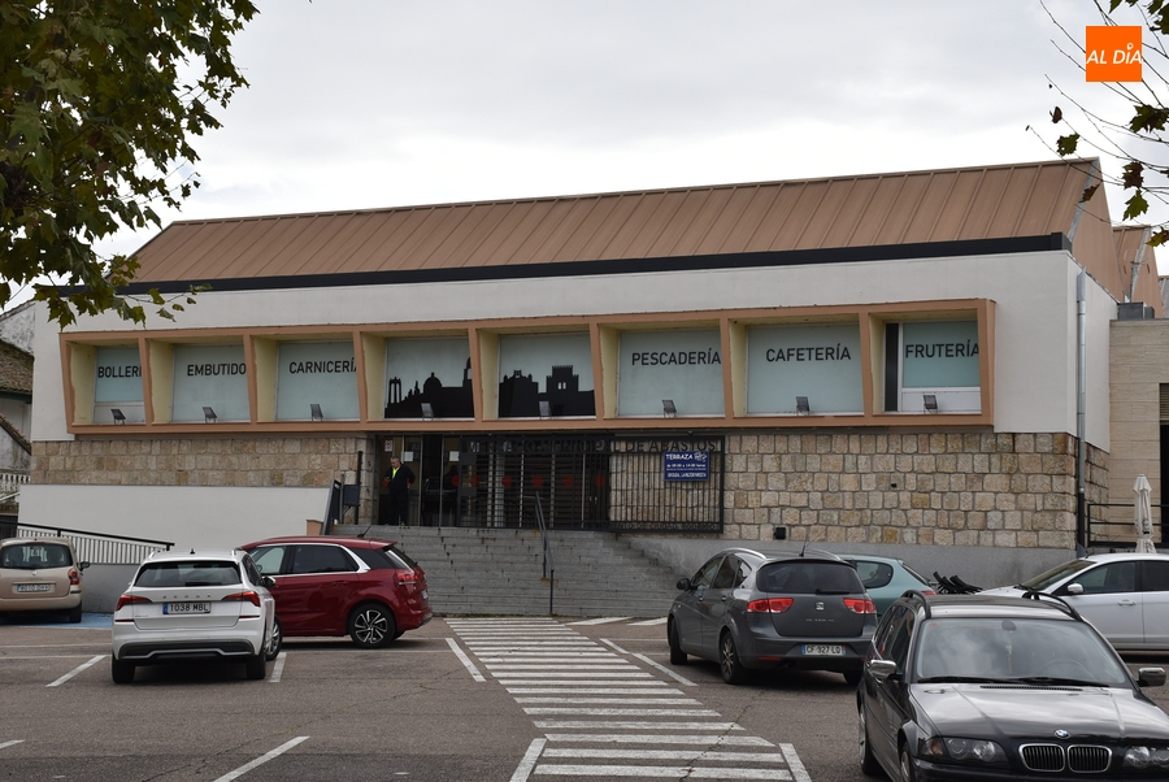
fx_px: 1853
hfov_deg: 35.0
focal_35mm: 57
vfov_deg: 23.8
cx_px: 584
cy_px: 391
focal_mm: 38
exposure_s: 1/320
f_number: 9
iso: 200
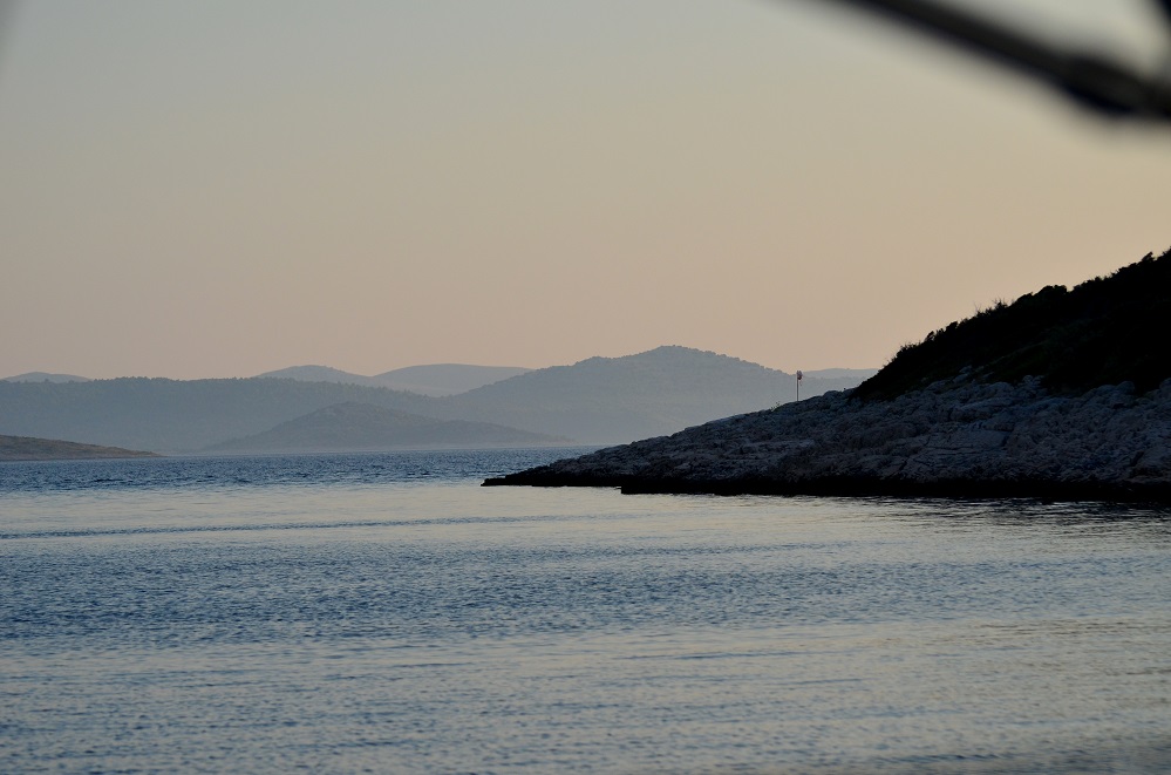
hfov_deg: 14.9
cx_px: 586
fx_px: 4478
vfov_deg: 9.9
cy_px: 388
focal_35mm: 138
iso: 400
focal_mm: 92
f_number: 4.5
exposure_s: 1/2500
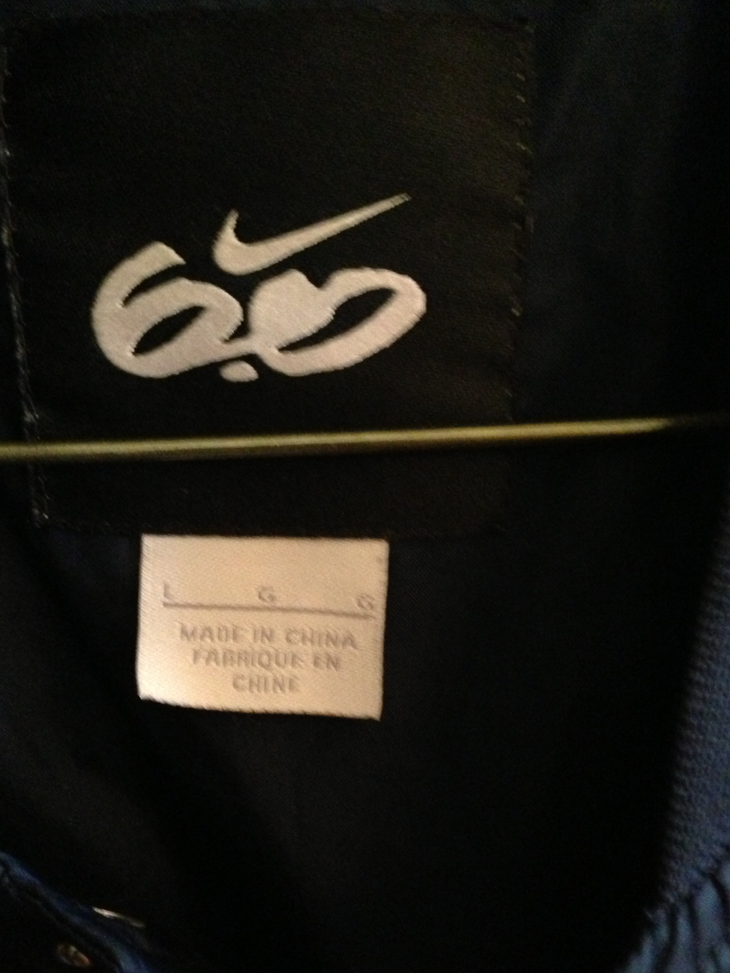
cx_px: 322
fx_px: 1125
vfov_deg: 46.6
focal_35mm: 40
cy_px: 576
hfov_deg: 35.9
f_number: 2.4
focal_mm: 4.13
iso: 800
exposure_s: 1/15
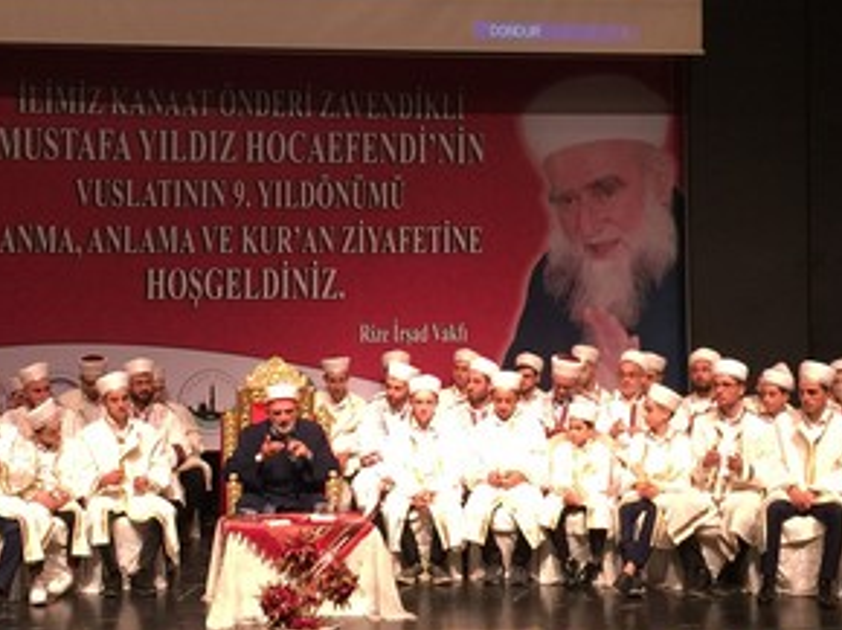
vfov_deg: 21.9
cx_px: 360
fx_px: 1628
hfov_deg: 29.0
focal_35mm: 67
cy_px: 238
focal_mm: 4.15
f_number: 2.2
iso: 80
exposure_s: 1/33
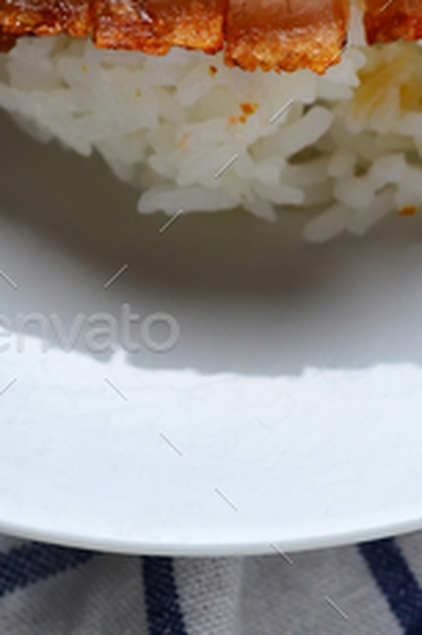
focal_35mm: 231
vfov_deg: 8.6
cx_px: 461
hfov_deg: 5.9
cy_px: -519
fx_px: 4068
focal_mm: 60
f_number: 6.3
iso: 500
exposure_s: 1/160
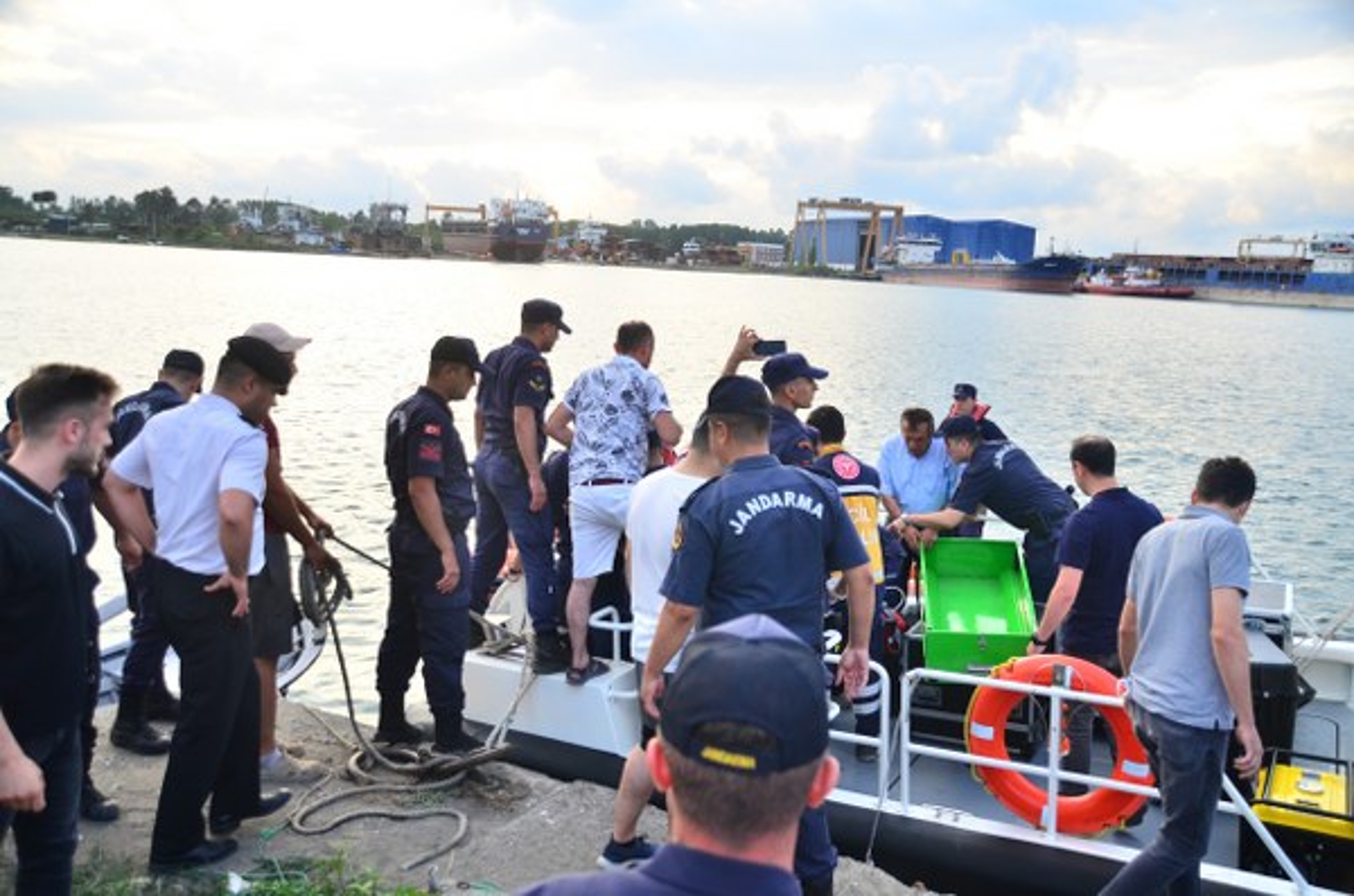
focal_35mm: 33
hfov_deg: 57.3
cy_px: 448
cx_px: 677
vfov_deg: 39.8
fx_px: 1238
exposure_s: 1/200
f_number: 3.8
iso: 200
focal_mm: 22
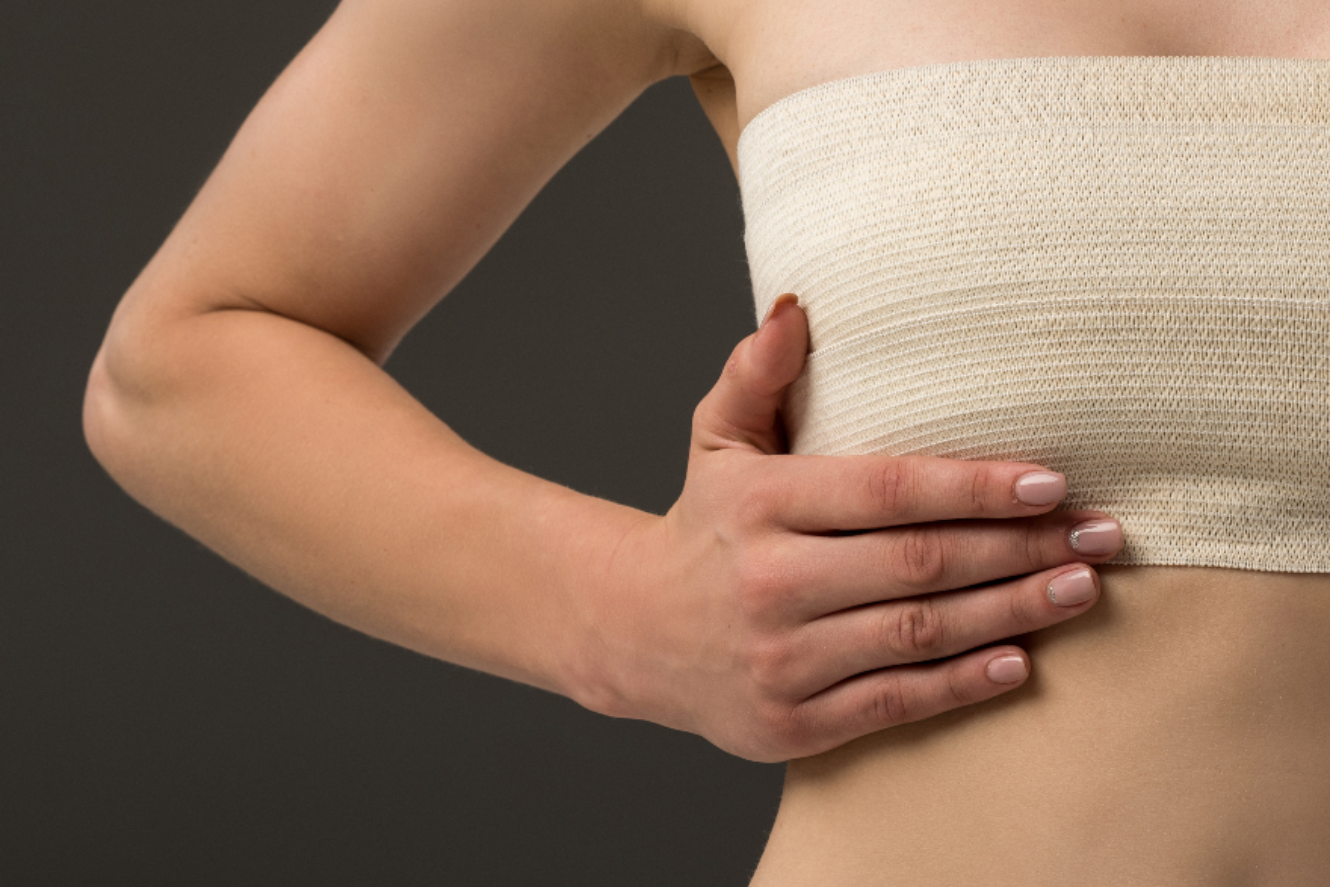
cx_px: 1052
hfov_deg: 7.2
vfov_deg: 4.8
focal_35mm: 284
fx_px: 10493
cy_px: 94
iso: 80
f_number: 8
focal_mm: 125
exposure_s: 1/200
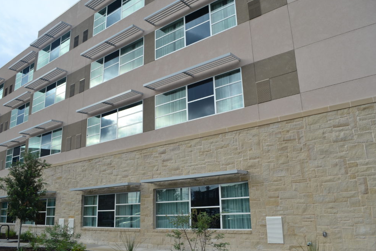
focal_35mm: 28
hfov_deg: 65.5
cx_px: 184
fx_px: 292
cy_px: 125
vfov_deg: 46.4
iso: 100
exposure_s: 1/200
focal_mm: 18
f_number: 7.1
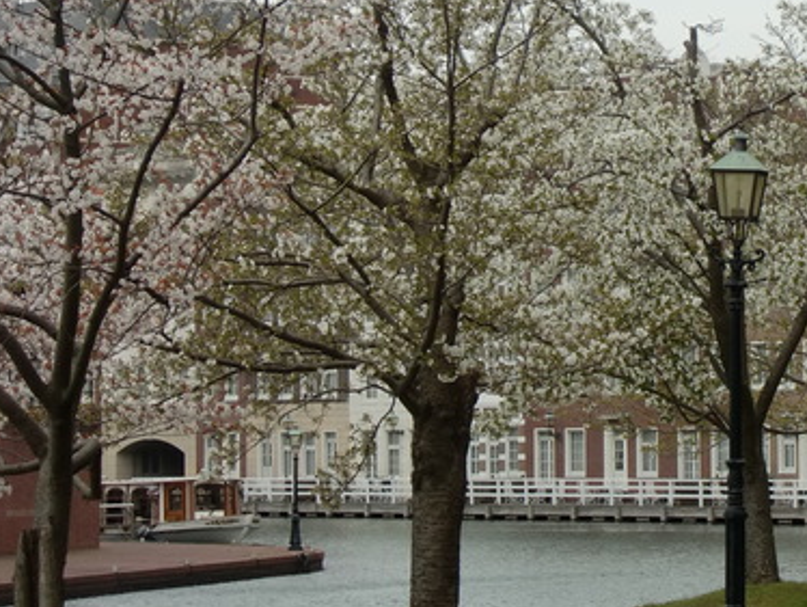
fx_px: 4059
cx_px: 652
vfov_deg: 8.5
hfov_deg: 11.3
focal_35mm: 174
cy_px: 72
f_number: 5.2
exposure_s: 1/250
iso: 64
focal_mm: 16.5
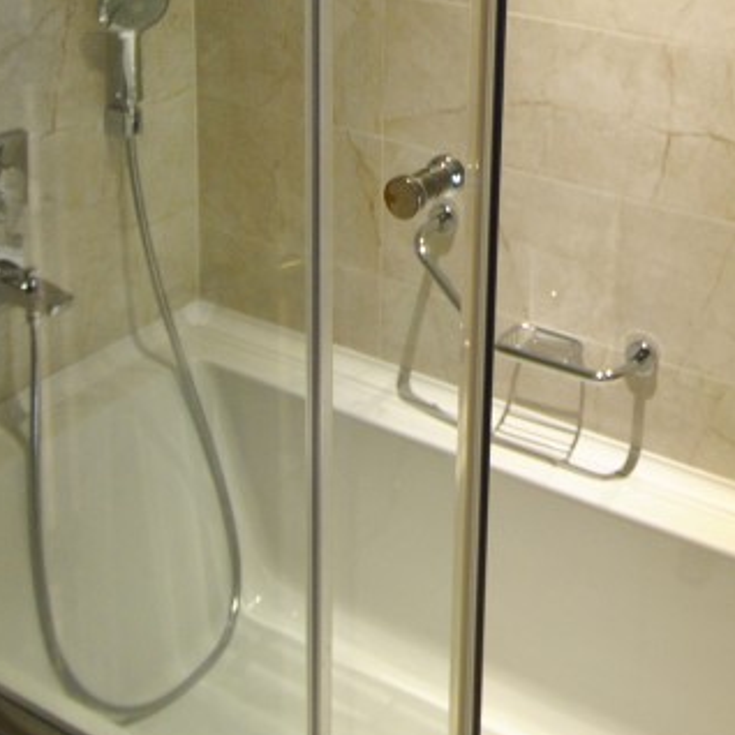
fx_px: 1105
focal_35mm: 46
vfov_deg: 33.5
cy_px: -7
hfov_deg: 34.4
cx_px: 683
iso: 400
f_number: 3.5
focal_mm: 10
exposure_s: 1/25
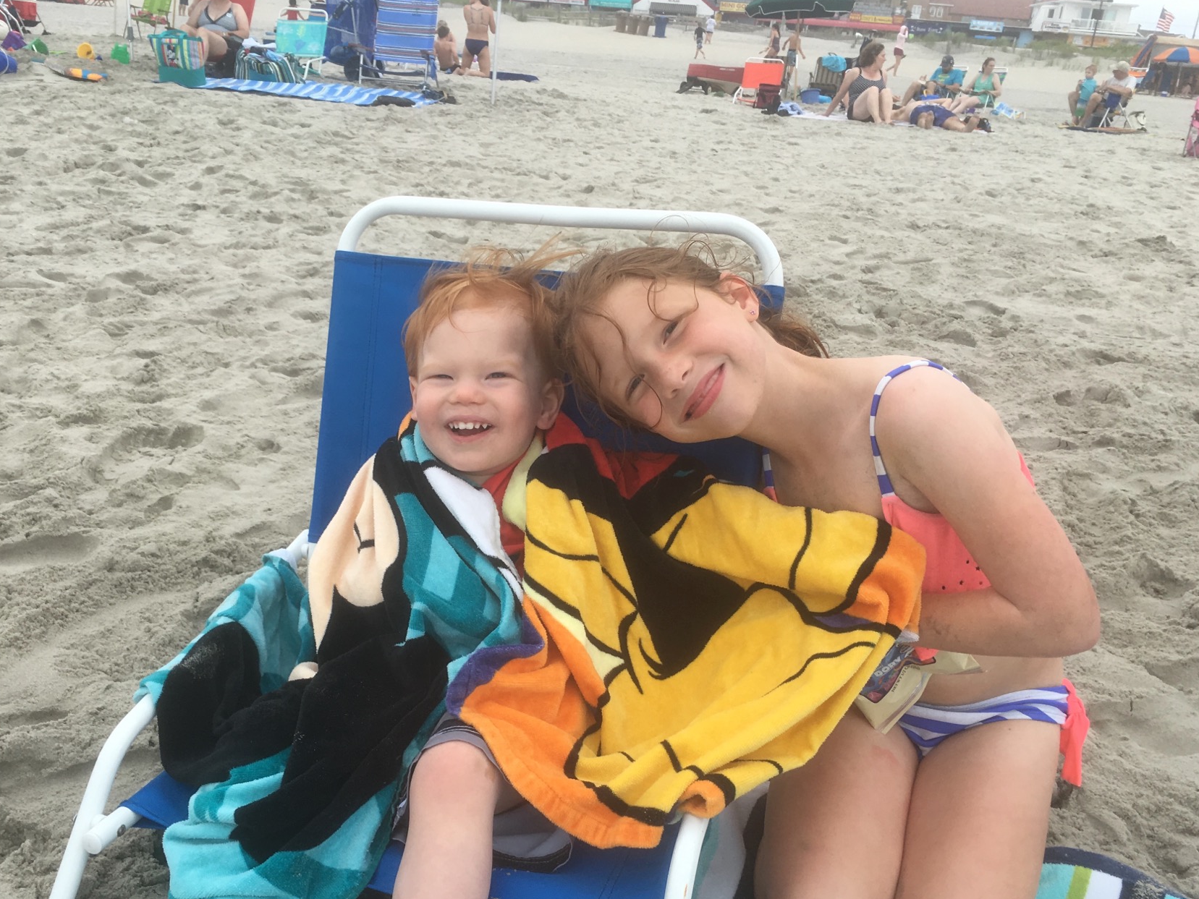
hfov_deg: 52.4
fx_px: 1212
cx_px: 504
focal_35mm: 35
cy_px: 524
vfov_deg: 40.6
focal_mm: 4.15
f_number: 2.2
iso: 25
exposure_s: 1/680
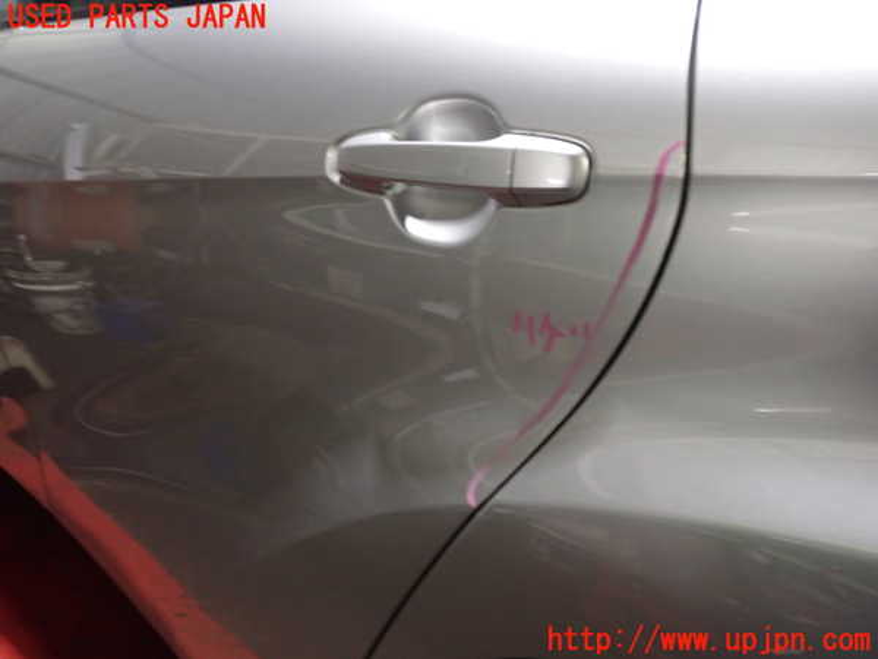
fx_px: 761
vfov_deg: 46.8
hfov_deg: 60.0
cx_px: 439
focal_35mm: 30
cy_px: 330
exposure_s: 1/30
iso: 500
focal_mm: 5.4
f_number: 2.3
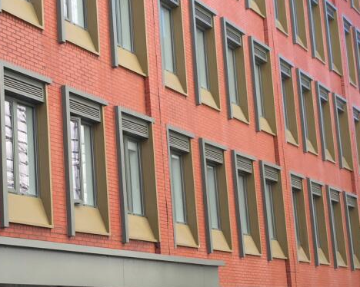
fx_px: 660
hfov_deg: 29.3
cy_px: 229
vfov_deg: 24.2
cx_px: 38
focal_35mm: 62
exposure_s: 1/253
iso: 32
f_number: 2.2
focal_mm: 4.15
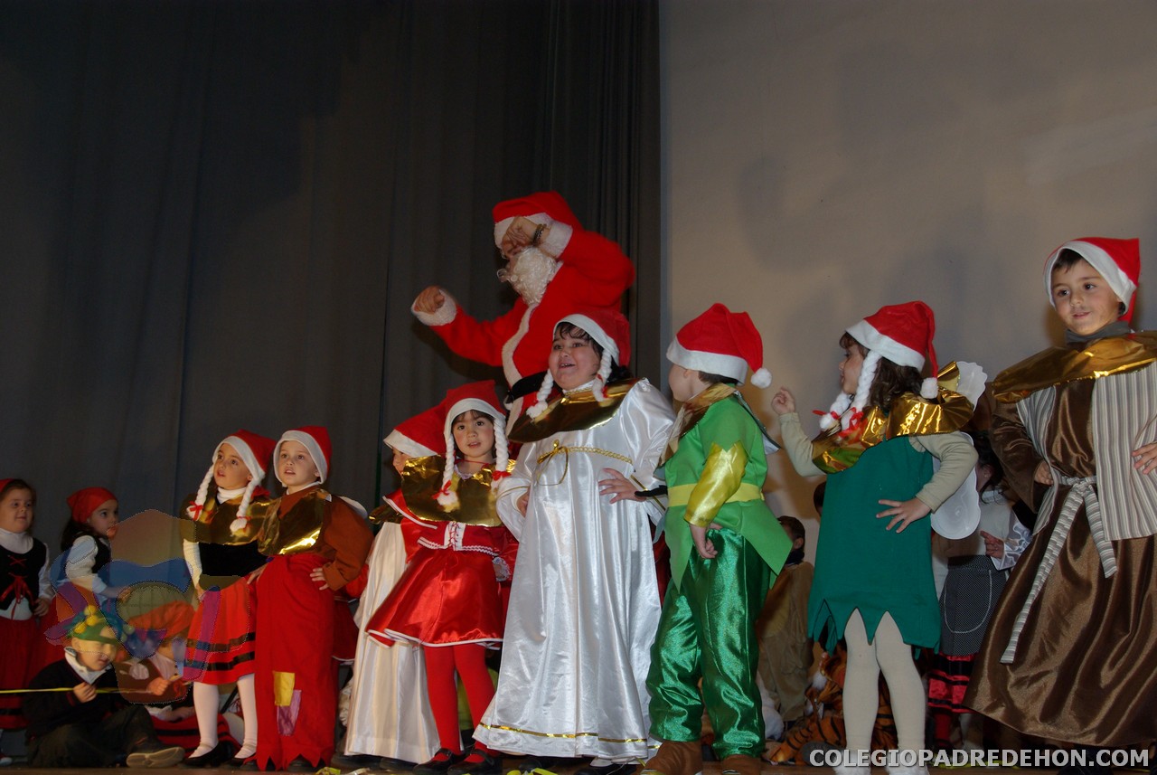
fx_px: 1400
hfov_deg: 44.9
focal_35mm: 44
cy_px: 388
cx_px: 578
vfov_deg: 30.9
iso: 400
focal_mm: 29
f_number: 5.6
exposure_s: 1/45
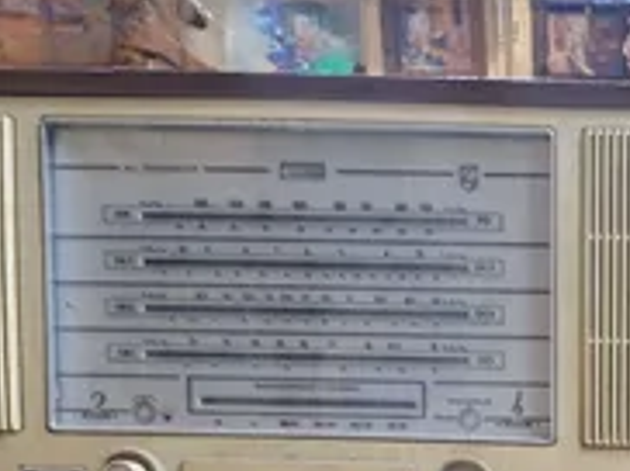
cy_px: 769
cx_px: 775
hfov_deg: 22.1
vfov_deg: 16.1
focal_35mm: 81
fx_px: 1472
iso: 400
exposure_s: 1/20
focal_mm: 5.54
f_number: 1.8
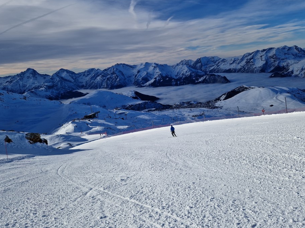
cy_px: 105
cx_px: 144
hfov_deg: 67.3
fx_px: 229
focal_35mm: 26
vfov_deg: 53.0
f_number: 1.8
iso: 50
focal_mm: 5.4
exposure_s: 1/3824
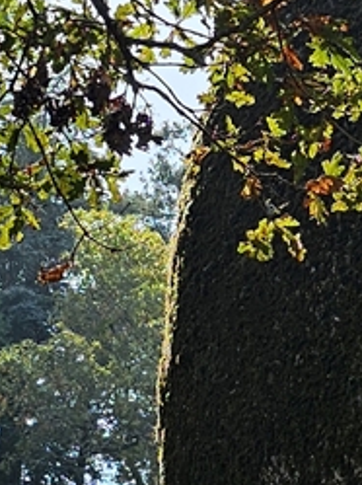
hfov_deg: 10.0
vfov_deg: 13.3
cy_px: 136
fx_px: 2069
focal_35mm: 148
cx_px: 321
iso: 10
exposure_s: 1/431
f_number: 1.7
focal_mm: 6.3
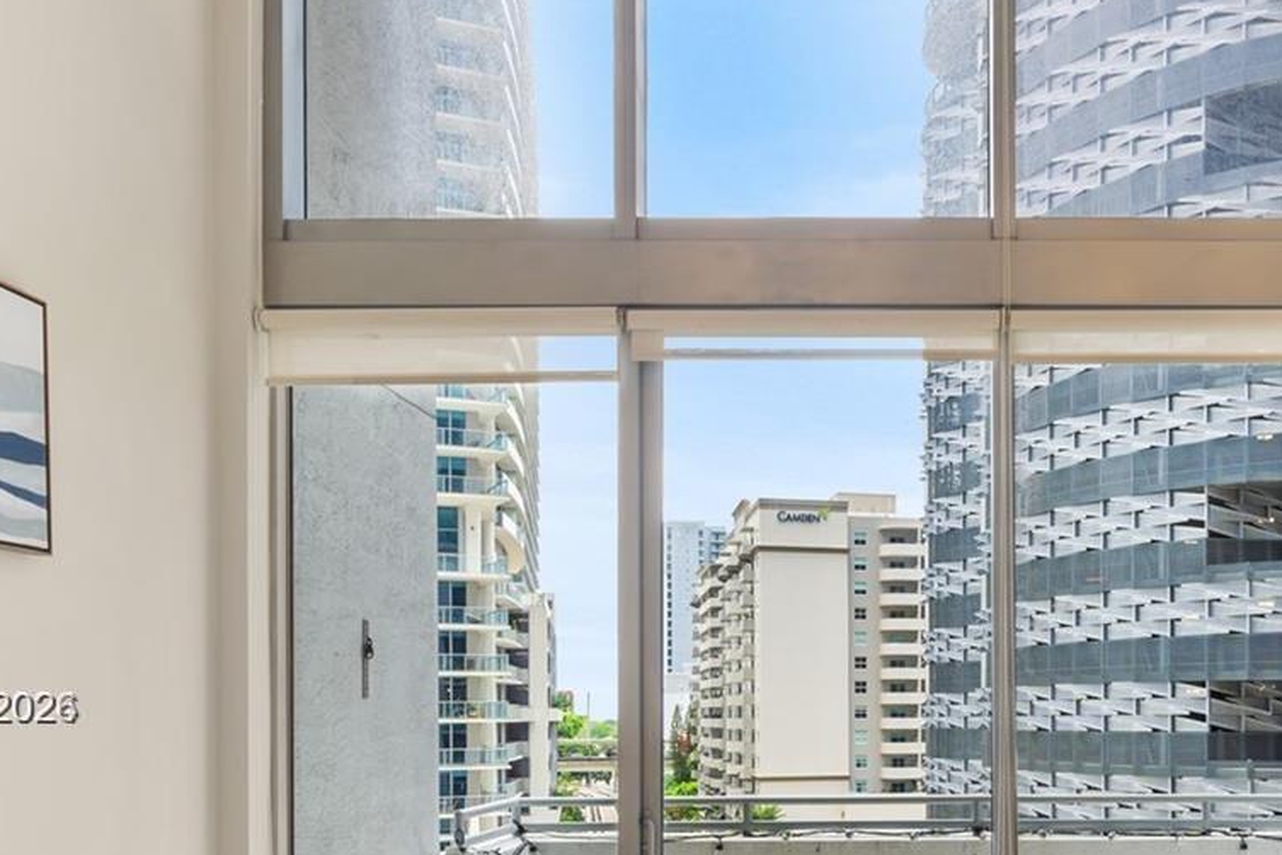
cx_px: 909
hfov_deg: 52.7
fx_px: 1249
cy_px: 710
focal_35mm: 35
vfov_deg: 36.2
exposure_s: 1/3
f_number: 9
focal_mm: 16.5
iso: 250
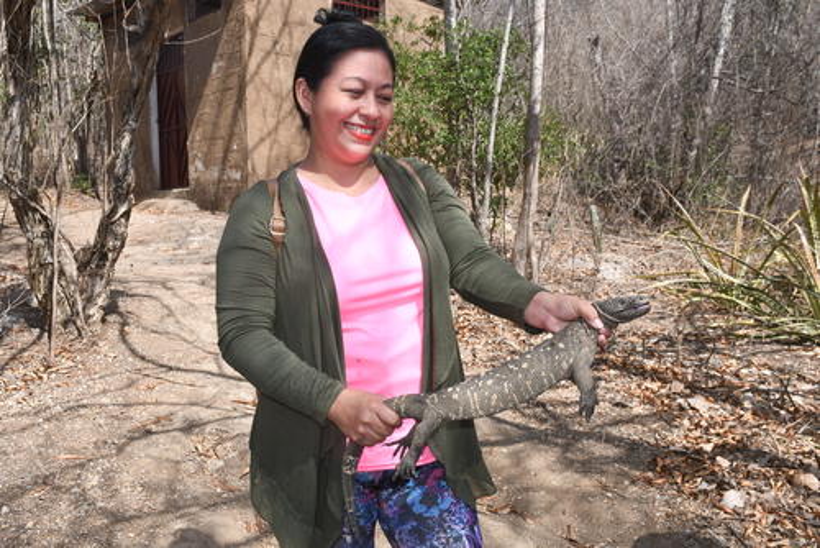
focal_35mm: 36
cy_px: 274
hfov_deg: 53.1
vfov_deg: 36.9
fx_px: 820
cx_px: 410
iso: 100
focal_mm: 24
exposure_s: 1/125
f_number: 10
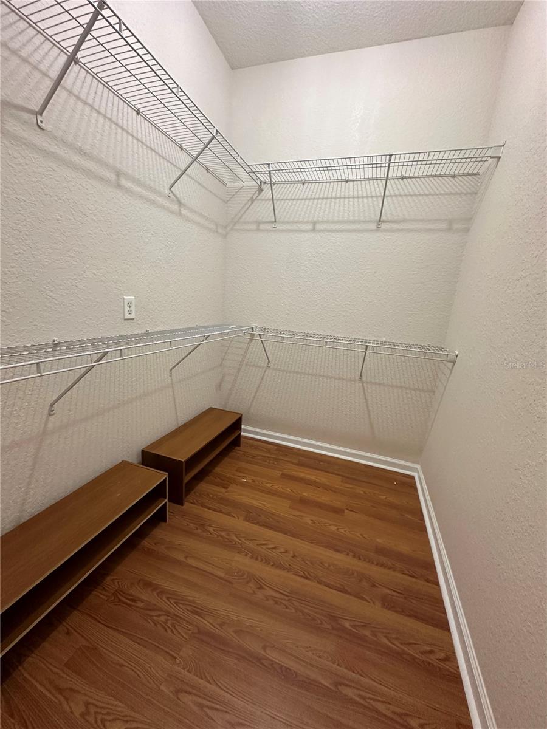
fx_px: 295
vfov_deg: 102.1
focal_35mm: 14
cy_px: 364
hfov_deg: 85.7
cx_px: 274
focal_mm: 2.22
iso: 320
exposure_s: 1/60
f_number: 2.2
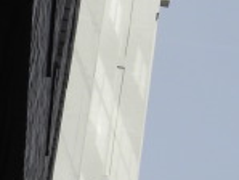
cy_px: -56
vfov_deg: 8.3
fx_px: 1216
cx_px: 205
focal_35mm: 176
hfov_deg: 11.2
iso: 64
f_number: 6.3
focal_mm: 7.3
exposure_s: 1/369
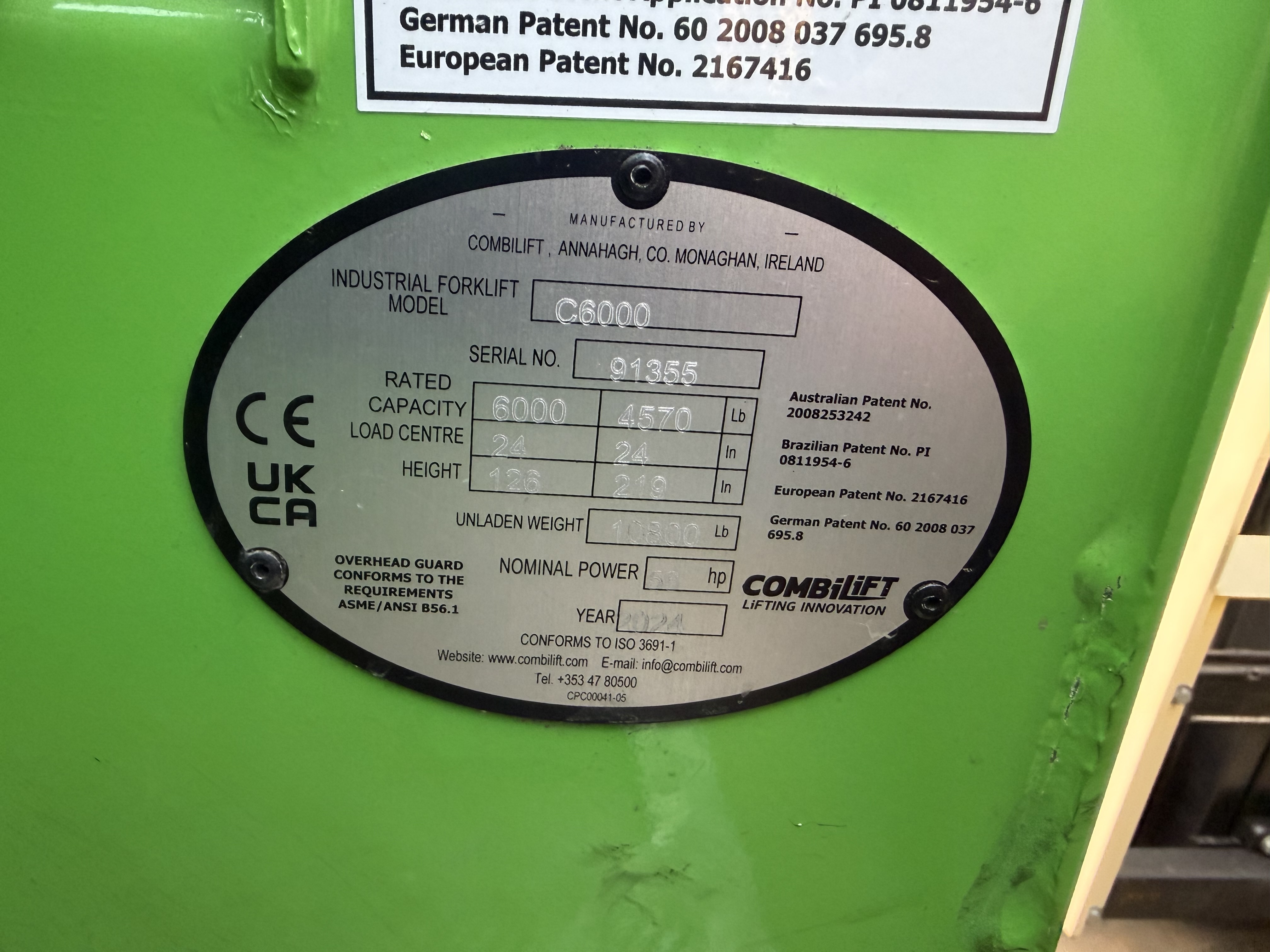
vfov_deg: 56.8
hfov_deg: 71.6
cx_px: 635
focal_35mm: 24
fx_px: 881
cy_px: 476
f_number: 2.2
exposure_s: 1/60
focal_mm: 2.22
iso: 400
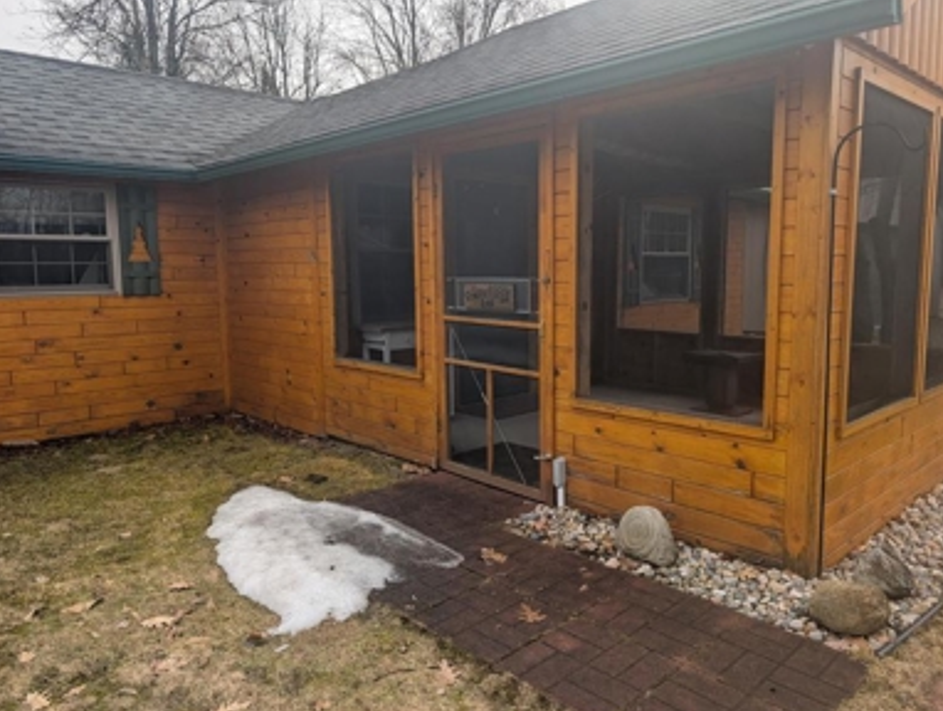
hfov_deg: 69.3
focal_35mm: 25
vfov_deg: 55.0
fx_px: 682
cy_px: 351
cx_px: 467
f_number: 1.68
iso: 20
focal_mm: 6.9
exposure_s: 1/934
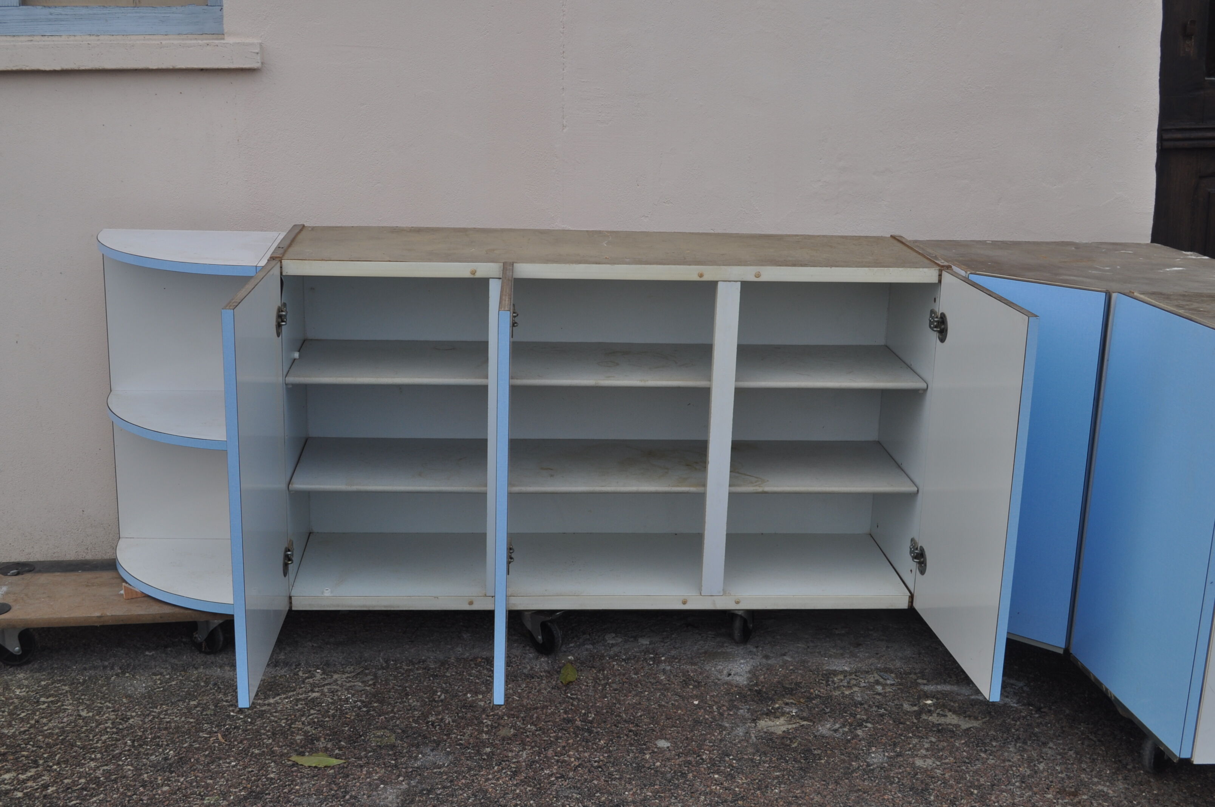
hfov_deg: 45.0
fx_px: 1466
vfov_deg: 30.8
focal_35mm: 44
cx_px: 608
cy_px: 404
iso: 200
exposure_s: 1/200
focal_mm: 29
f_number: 7.1
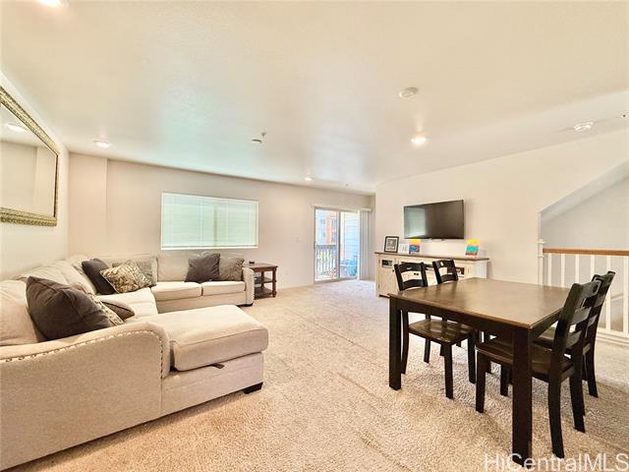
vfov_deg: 85.7
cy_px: 236
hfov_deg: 102.1
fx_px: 254
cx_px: 314
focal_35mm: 14
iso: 100
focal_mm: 2.22
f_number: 2.2
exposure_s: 1/120
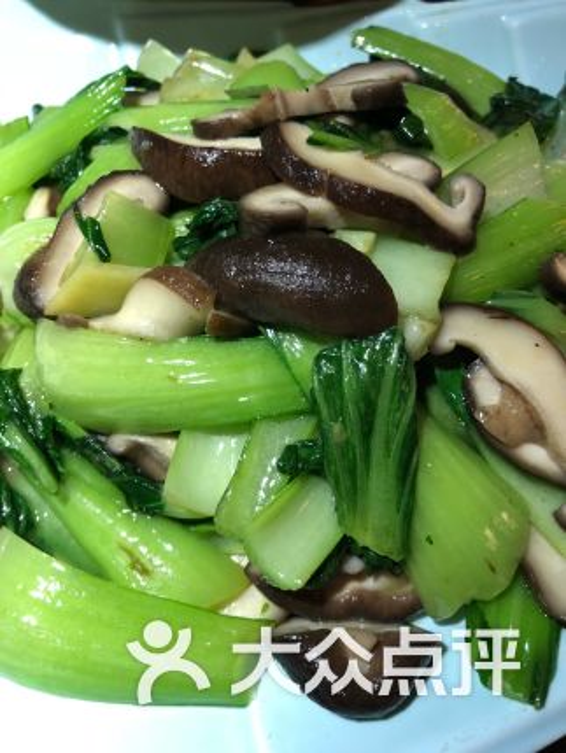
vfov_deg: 63.4
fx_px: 610
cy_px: 376
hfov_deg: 49.8
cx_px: 283
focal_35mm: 28
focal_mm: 4
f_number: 1.8
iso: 64
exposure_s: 1/17
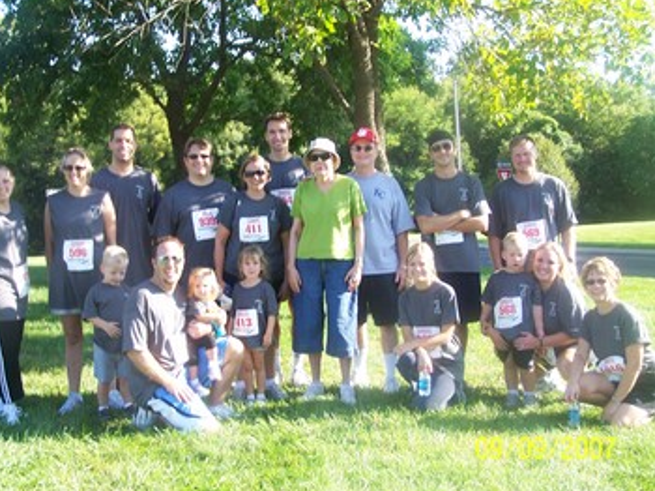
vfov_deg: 30.2
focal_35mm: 48
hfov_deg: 39.6
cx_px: 291
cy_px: 246
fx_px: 908
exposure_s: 1/160
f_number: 2.9
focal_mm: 7.1
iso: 80
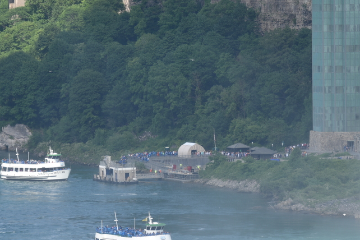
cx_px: 267
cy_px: 70
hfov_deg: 7.1
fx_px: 2890
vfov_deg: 4.8
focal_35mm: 289
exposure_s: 1/320
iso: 100
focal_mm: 145
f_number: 6.3
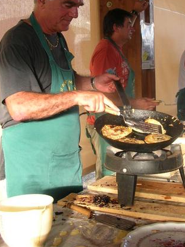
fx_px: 385
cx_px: 135
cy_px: 96
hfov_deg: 26.7
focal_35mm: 54
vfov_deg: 35.4
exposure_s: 1/47.6
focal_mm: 5.8
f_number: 2.8
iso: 50
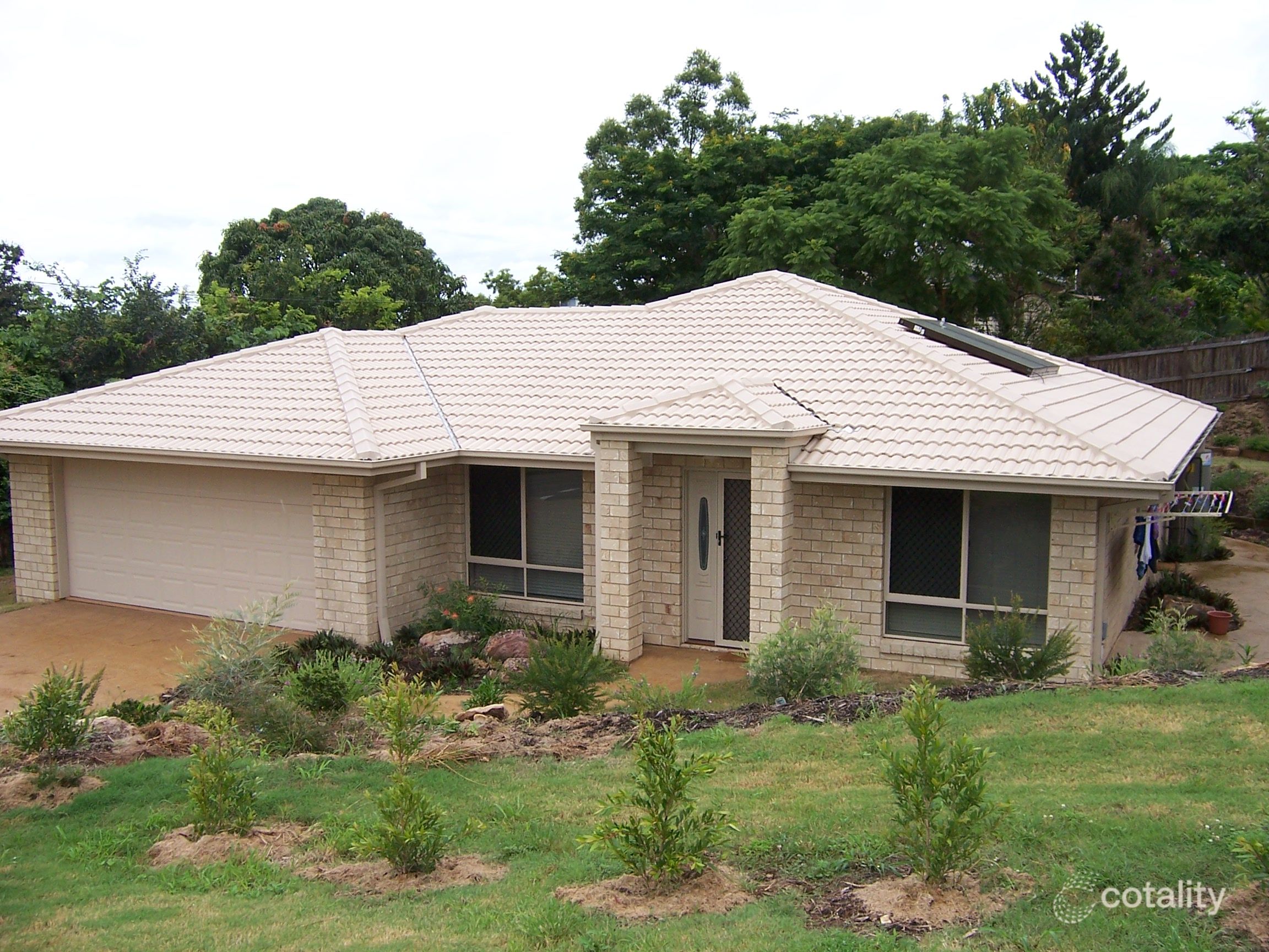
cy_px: 476
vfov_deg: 42.9
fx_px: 1210
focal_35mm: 33
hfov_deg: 55.4
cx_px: 634
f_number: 3.4
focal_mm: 5.5
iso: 80
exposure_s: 1/350
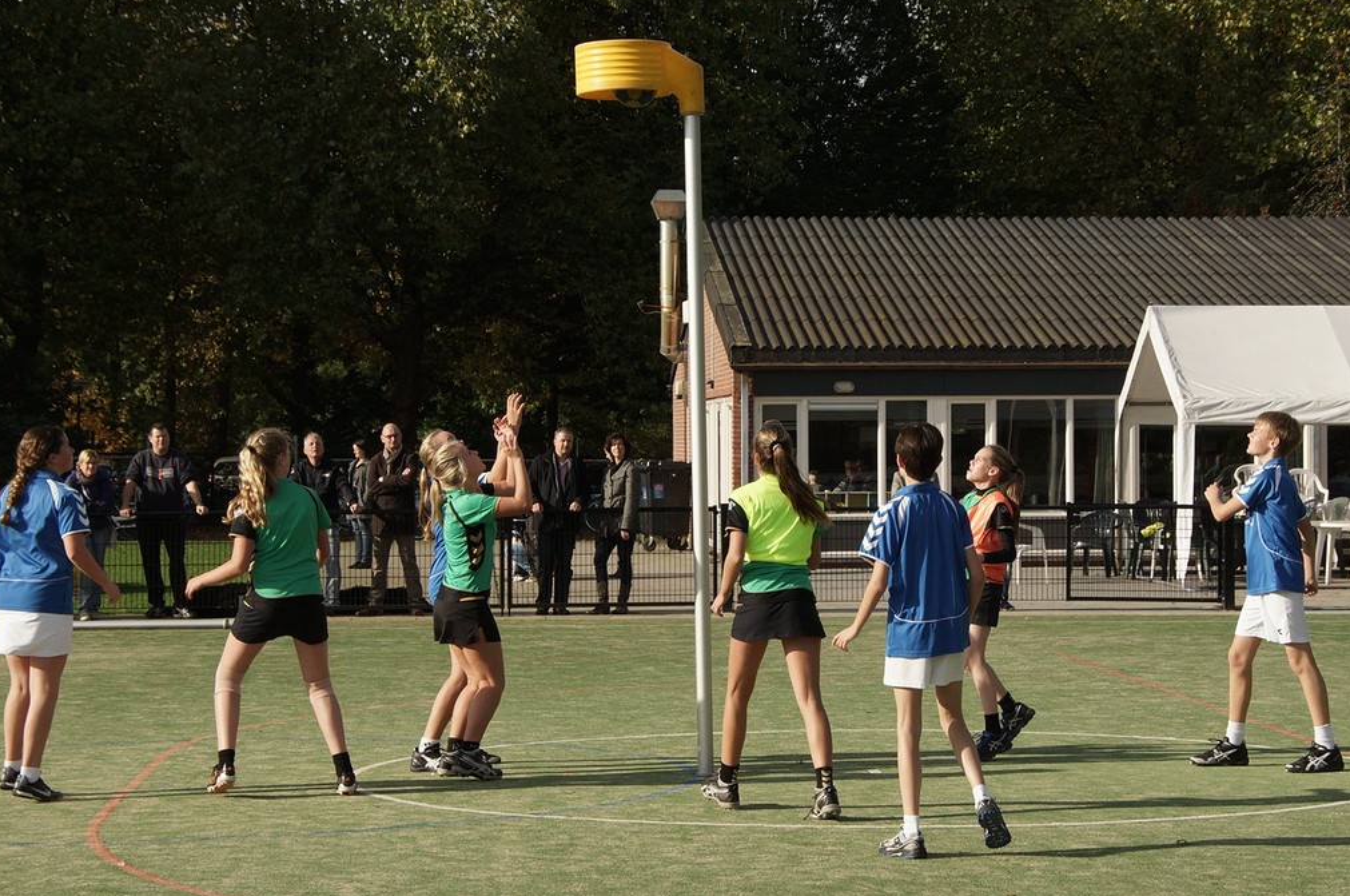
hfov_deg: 26.7
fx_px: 2846
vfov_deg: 17.9
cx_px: 672
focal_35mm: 76
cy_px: 447
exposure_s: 1/640
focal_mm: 50
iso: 200
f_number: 8
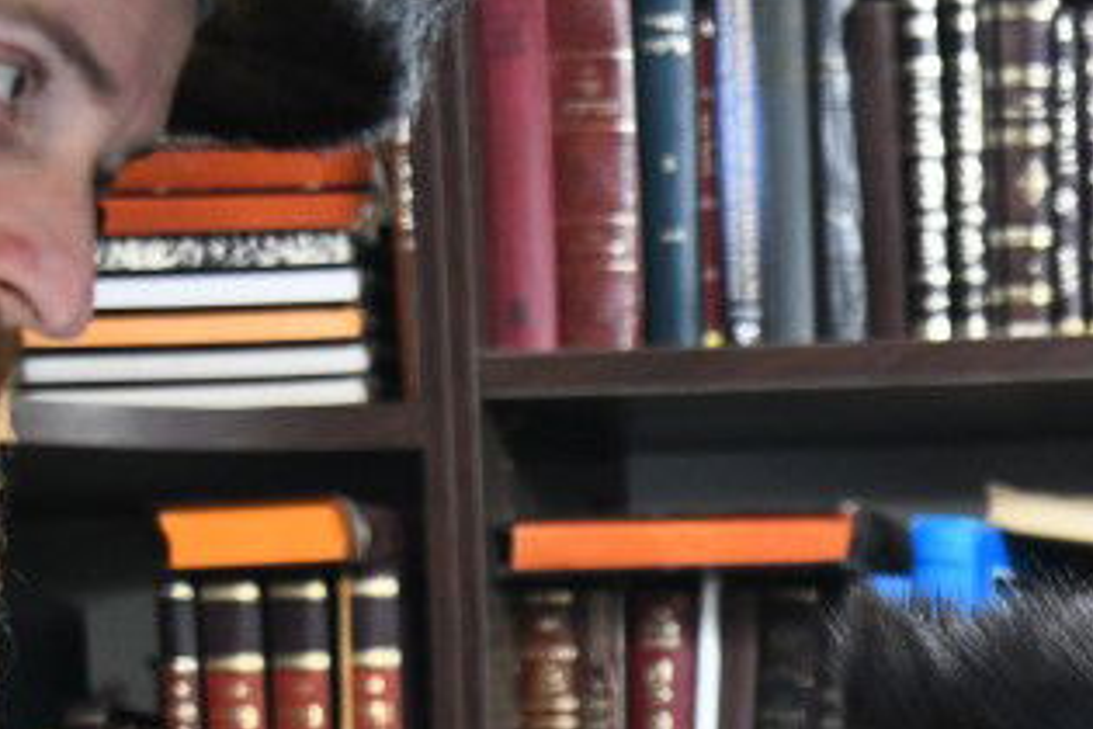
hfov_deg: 9.3
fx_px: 6436
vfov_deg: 6.4
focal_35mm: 212
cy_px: 1041
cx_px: 1929
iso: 3200
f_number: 5
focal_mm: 58
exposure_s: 1/50
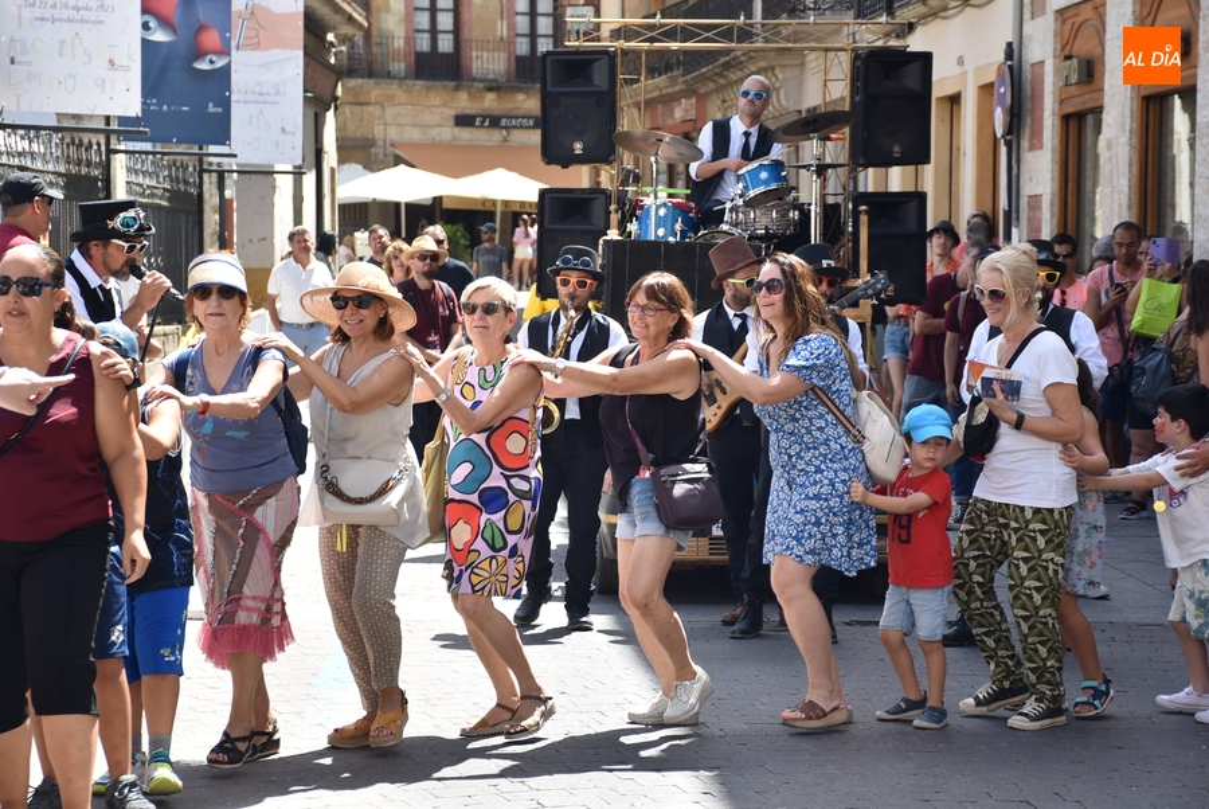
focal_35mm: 93
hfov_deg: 21.9
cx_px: 604
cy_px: 404
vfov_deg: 14.7
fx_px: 3126
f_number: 5
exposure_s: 1/160
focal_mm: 62
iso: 100
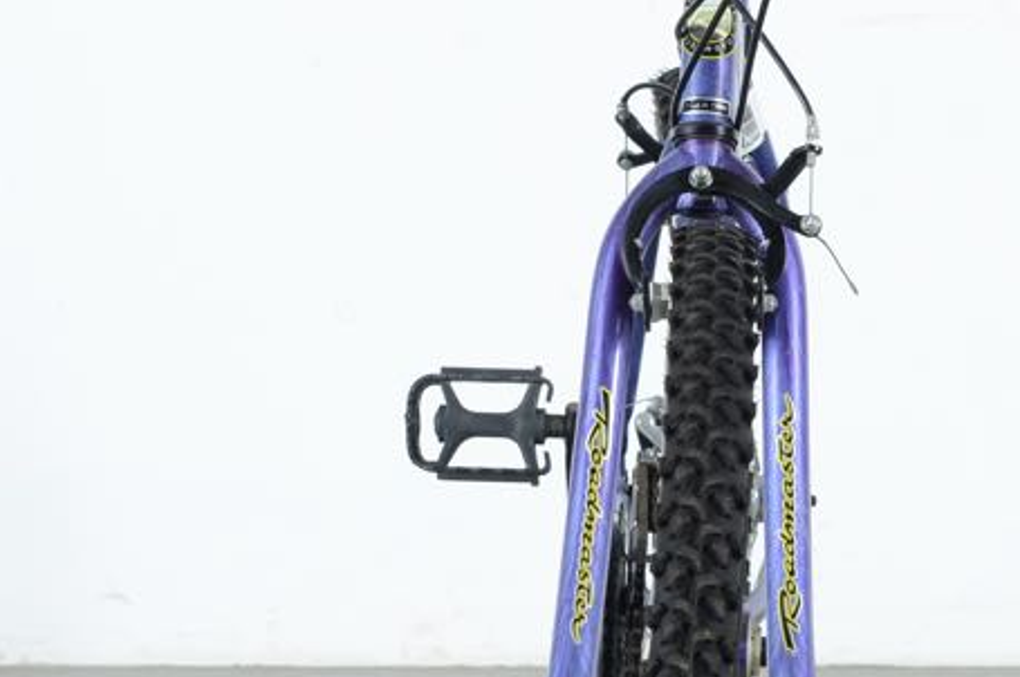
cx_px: 715
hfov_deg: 8.1
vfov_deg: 5.4
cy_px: 480
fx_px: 7158
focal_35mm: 253
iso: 100
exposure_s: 1/125
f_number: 8
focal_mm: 60
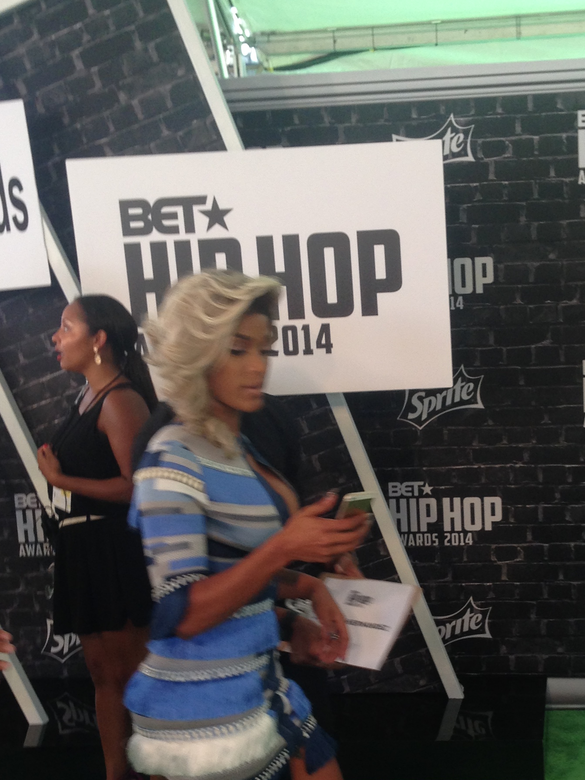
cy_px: 554
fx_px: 1352
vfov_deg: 31.8
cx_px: 442
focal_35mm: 60
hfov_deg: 24.1
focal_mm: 4.12
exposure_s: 1/60
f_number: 2.4
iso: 64
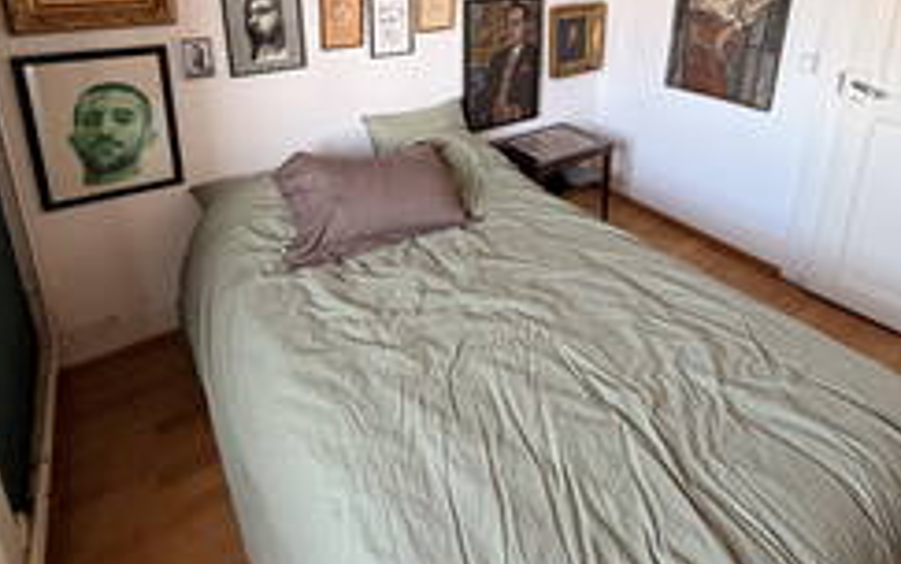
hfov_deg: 79.6
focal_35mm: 22
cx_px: 445
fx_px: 540
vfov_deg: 51.3
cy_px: 104
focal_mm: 2.22
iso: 320
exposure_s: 1/60
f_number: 2.2
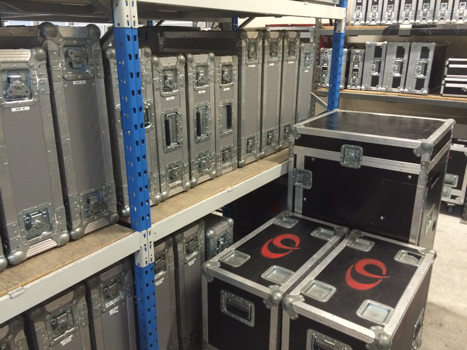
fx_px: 391
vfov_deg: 48.2
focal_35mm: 29
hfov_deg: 61.7
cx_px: 234
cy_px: 175
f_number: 2.2
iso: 320
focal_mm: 4.15
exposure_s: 1/20
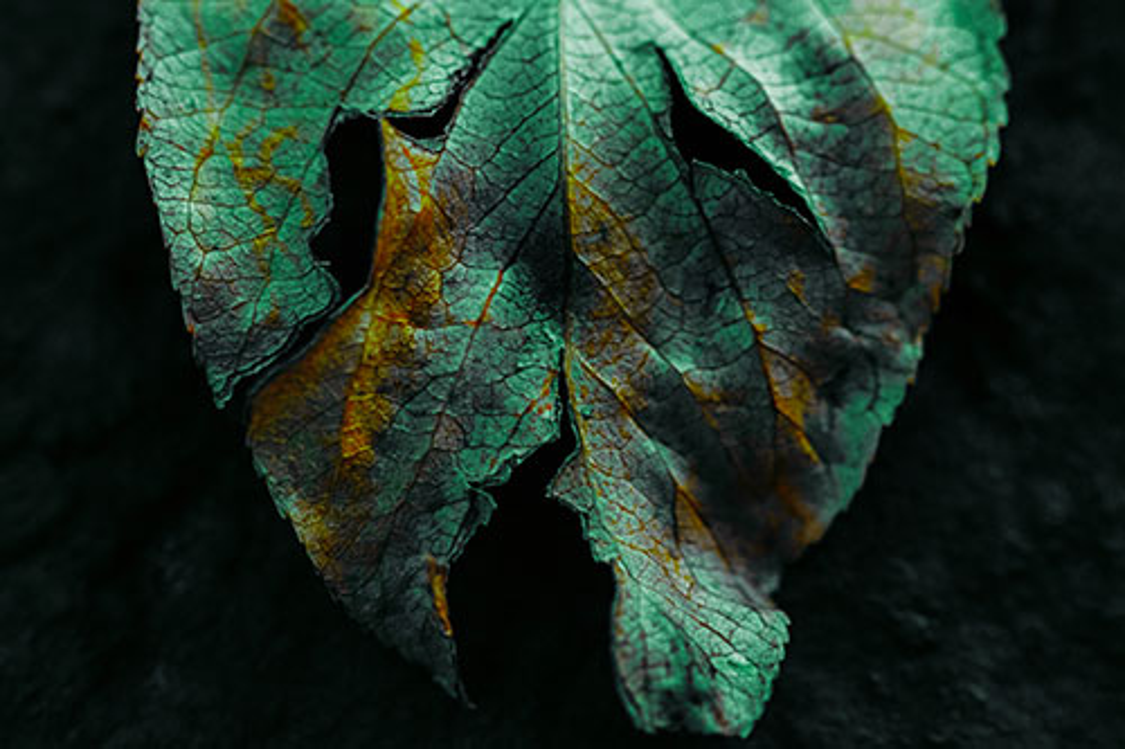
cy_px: 374
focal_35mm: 210
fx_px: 6560
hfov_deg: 9.8
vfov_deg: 6.5
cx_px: 562
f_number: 7.1
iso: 800
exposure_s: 1/500
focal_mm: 210
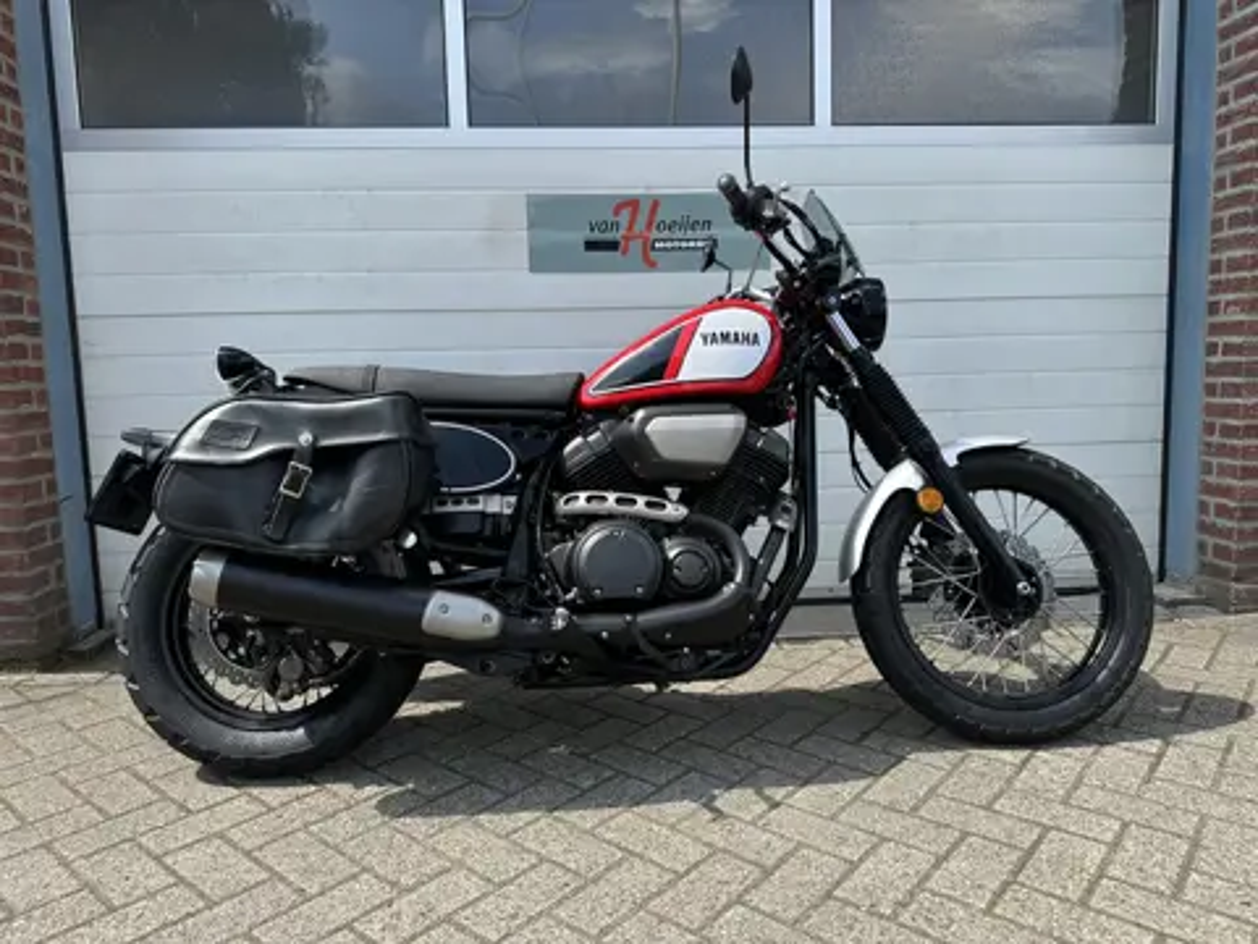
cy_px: 472
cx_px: 629
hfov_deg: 71.6
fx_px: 872
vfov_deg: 56.8
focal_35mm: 24
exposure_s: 1/1949
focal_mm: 6.86
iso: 80
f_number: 1.78
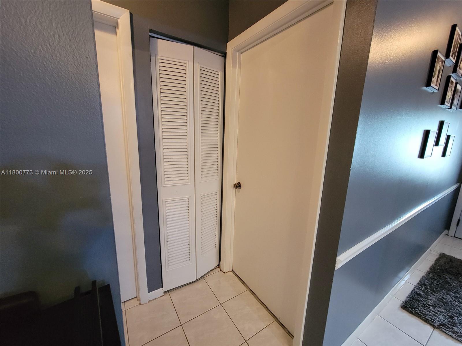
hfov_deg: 106.2
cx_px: 231
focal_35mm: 13
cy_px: 173
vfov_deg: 89.9
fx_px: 174
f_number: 2.2
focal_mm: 2.2
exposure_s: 1/30
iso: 640
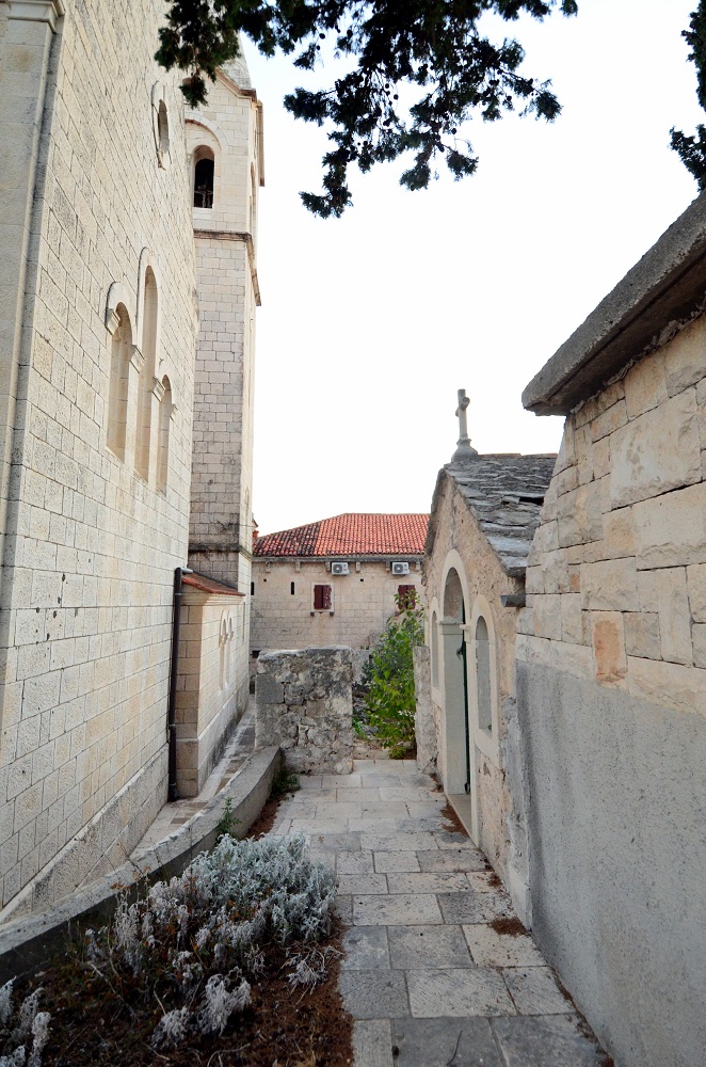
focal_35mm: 18
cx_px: 353
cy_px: 534
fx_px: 532
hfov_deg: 67.1
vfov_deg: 90.1
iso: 2000
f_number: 5.6
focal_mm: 12
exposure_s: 1/125
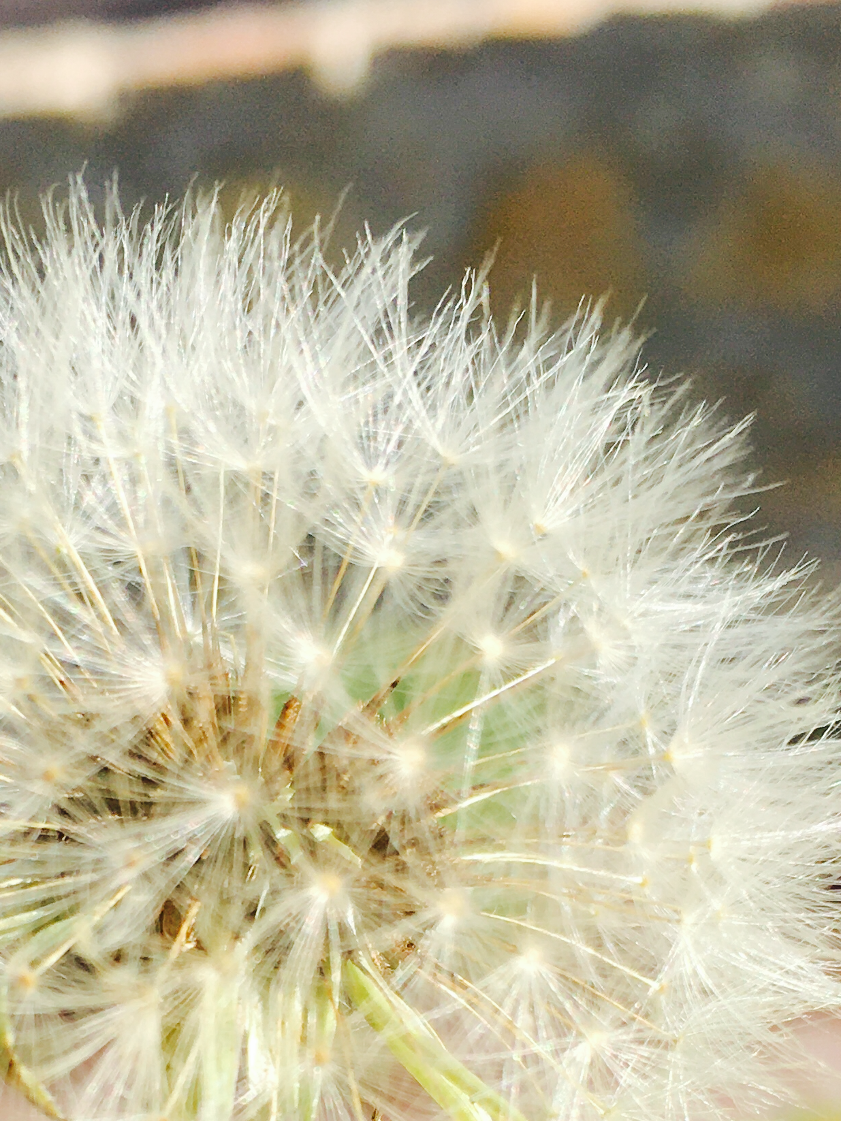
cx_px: 253
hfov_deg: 20.6
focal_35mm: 71
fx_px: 2300
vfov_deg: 26.1
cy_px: 1099
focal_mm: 4.15
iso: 25
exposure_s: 1/962
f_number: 2.2
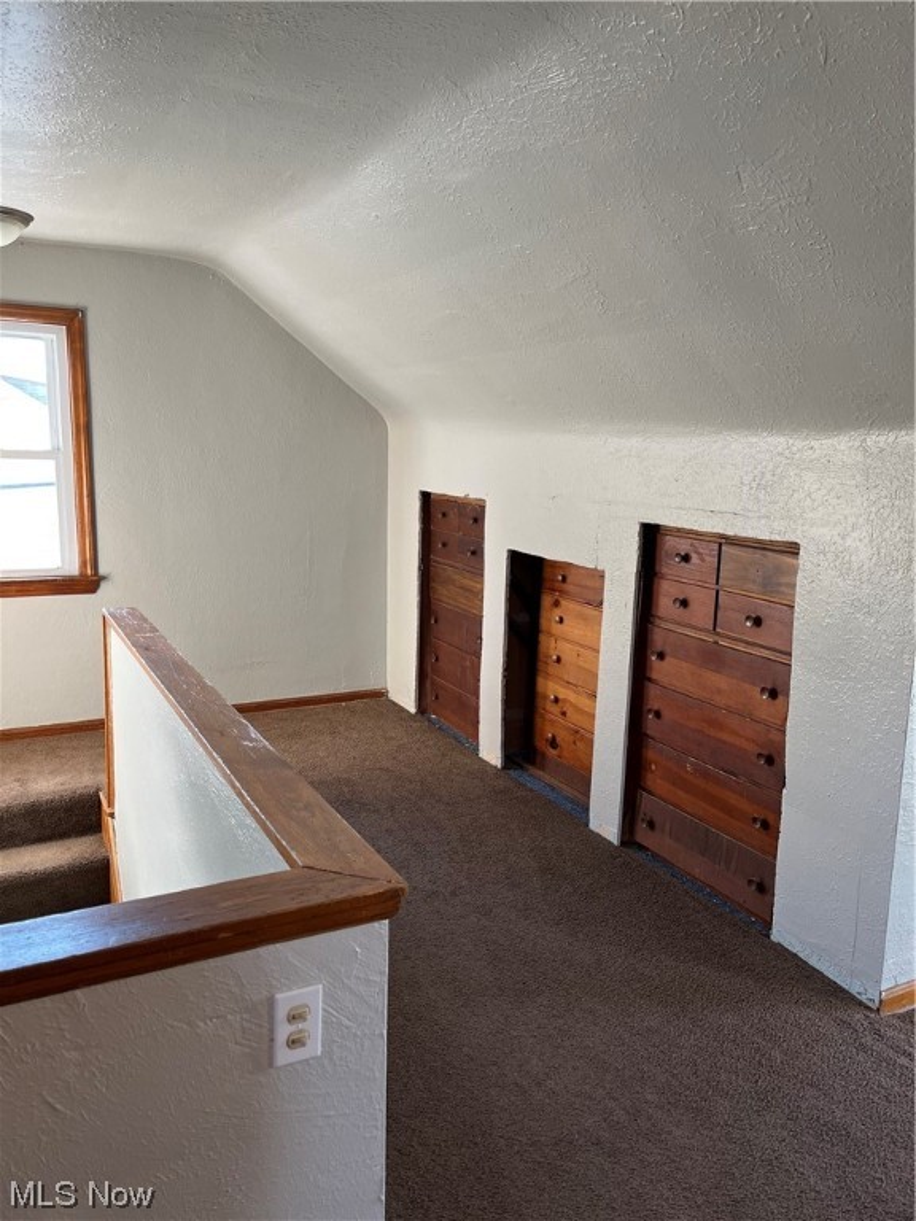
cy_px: 610
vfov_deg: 67.3
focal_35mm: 26
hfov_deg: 53.1
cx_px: 458
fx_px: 917
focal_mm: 5.1
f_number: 1.6
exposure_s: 1/120
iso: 100
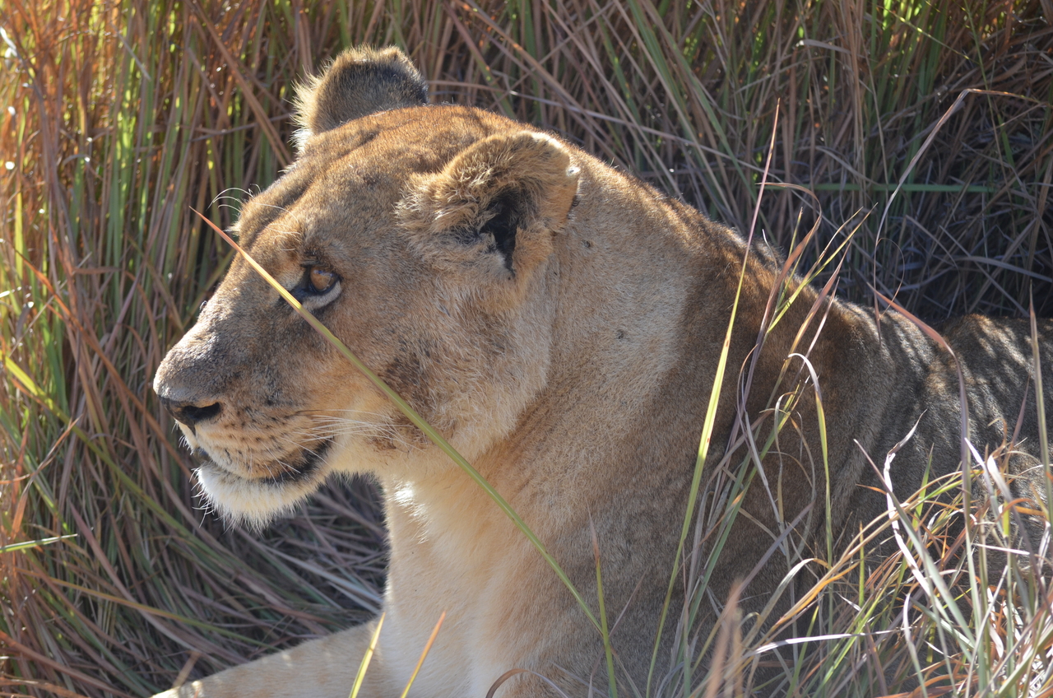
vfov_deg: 4.3
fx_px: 9195
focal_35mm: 315
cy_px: 349
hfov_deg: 6.6
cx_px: 526
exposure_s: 1/500
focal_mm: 210
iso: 360
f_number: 5.6
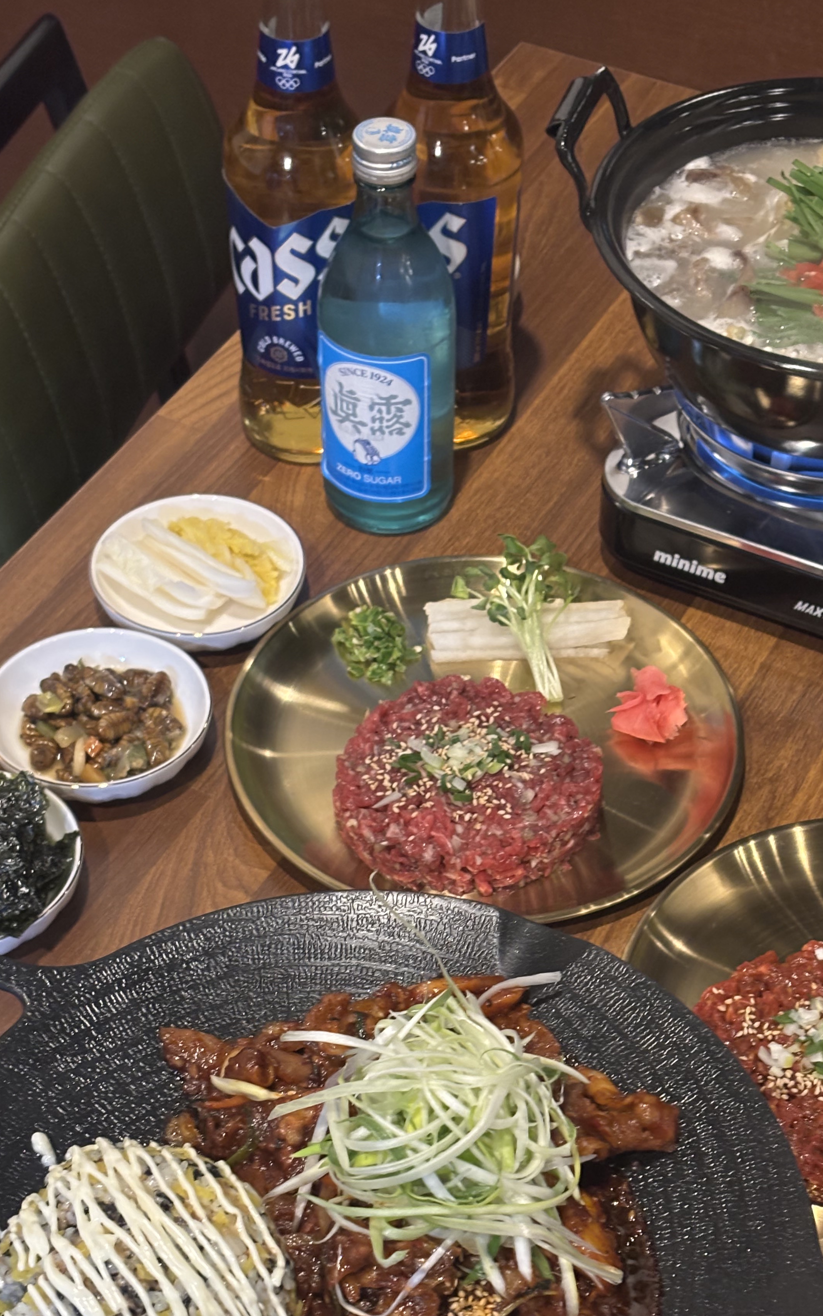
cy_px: 771
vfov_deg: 31.5
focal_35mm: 65
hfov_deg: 20.0
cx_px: 460
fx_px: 2333
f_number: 1.6
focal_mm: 5.96
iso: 400
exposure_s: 1/24
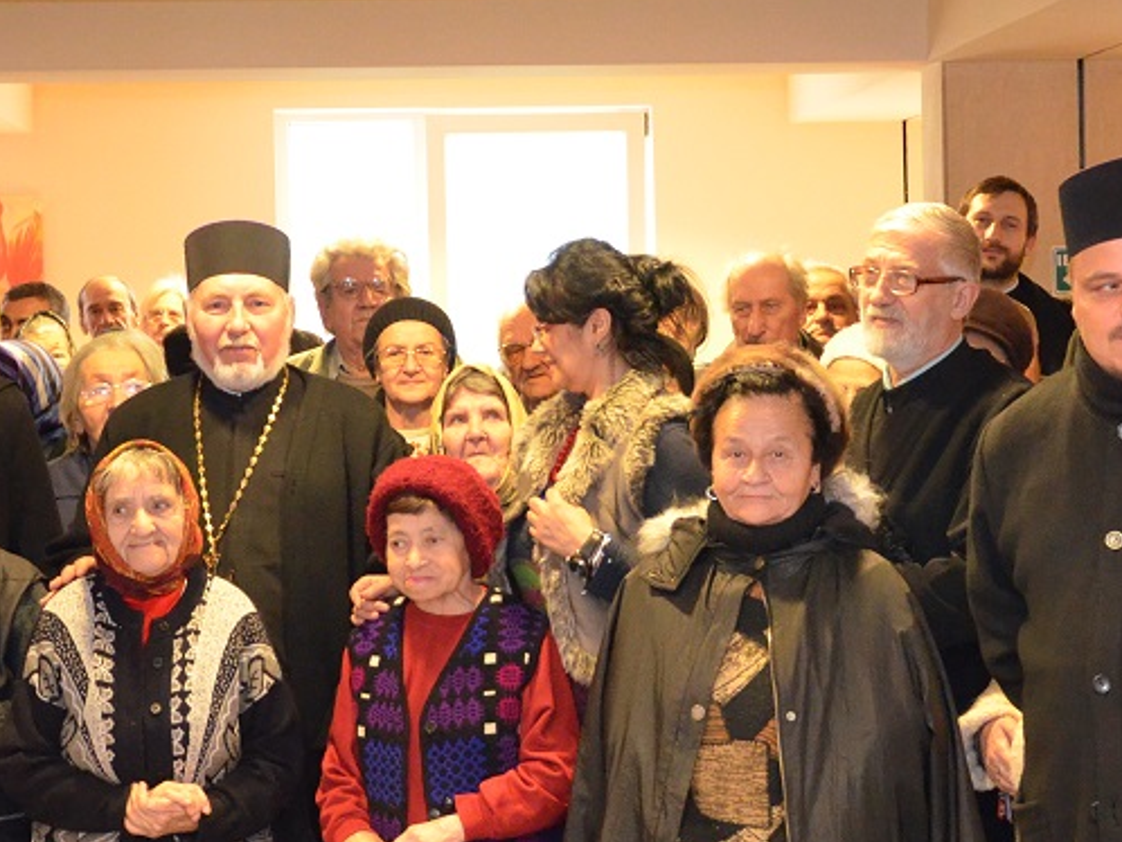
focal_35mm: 97
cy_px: 389
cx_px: 694
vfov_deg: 15.3
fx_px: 3146
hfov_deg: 20.2
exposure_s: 1/60
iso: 3200
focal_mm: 28
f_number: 4
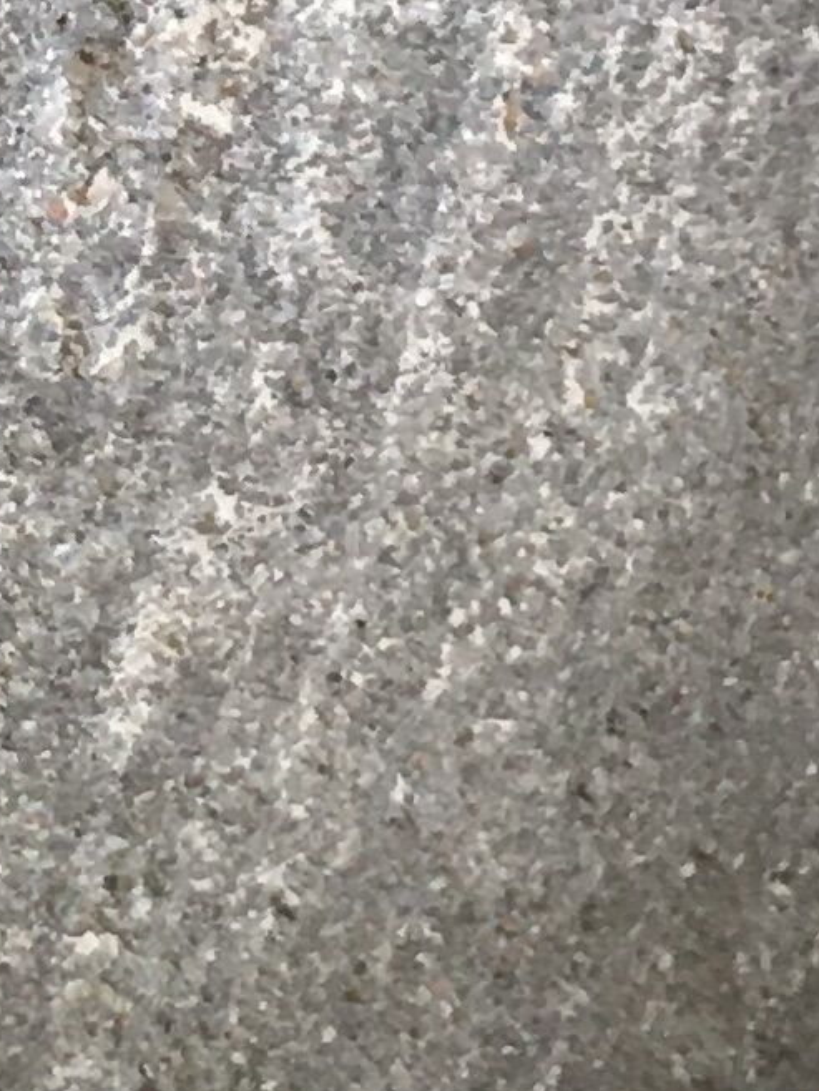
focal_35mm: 178
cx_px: -570
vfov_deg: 10.8
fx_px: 5613
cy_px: -374
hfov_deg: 8.1
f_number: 2.2
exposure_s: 1/33
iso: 50
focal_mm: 4.15
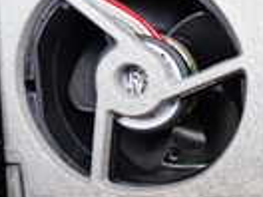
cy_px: 151
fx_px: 965
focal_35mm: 127
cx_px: 520
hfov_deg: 13.4
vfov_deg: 11.6
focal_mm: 5.05
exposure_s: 1/60
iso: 125
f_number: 2.2
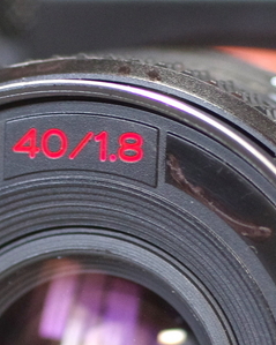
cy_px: 347
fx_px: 4035
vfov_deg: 4.9
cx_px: 46
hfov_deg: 3.9
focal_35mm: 395
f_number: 3.2
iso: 1250
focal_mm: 70
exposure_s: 1/40
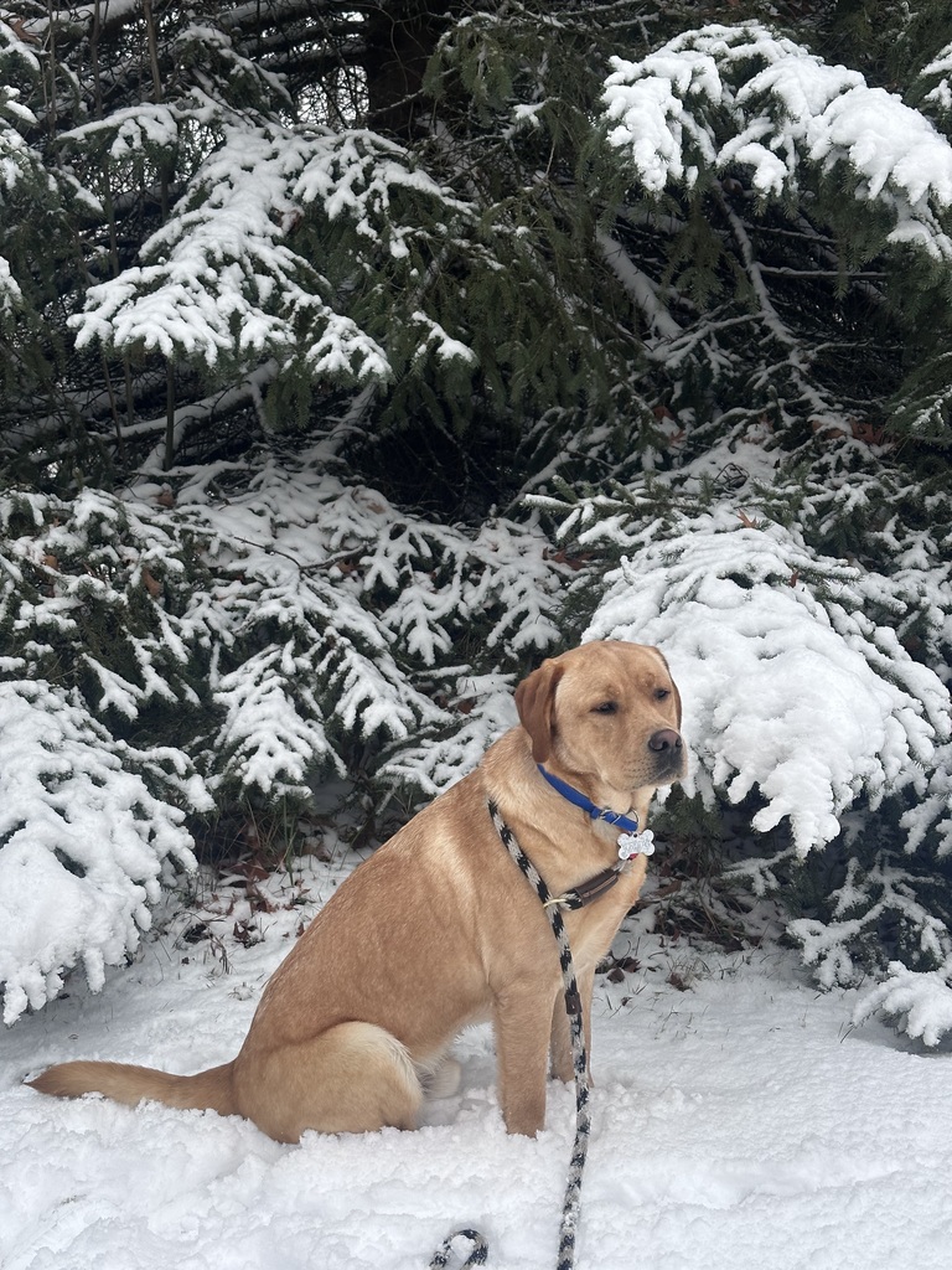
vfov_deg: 39.7
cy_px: 635
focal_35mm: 48
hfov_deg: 30.3
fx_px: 1760
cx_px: 476
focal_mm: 6.86
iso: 64
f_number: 1.78
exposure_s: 1/538
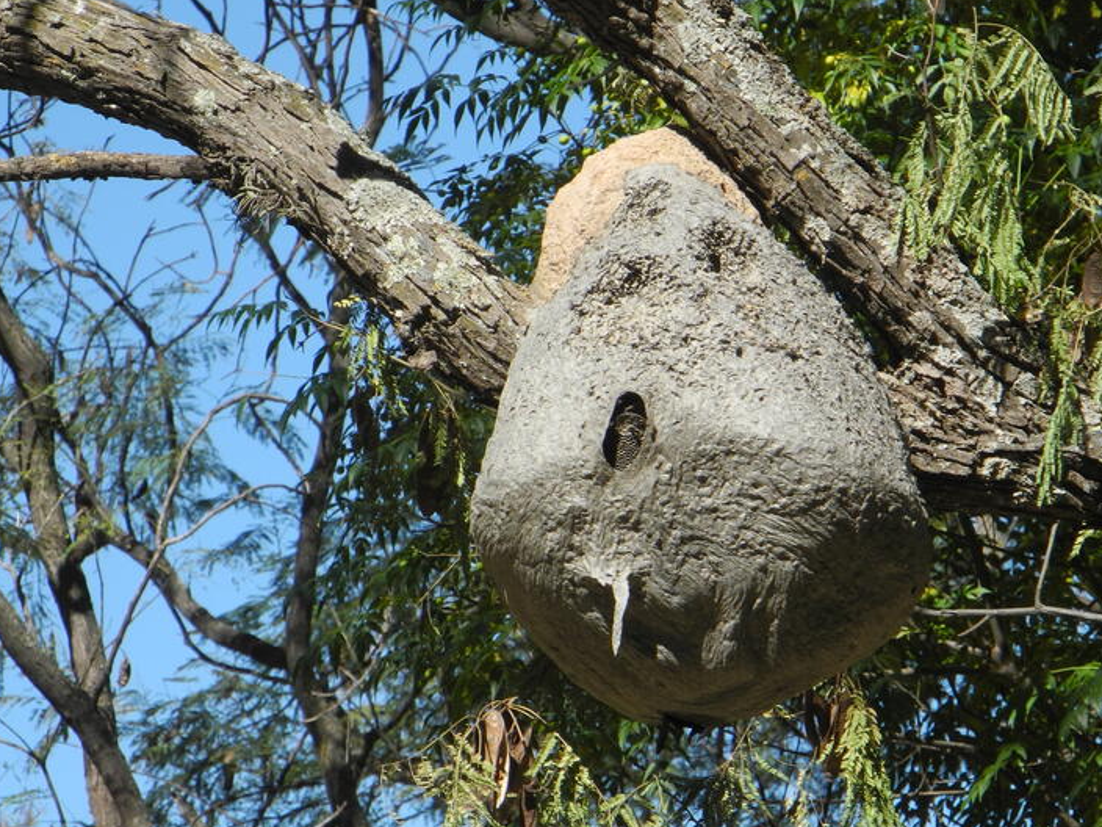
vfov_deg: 5.1
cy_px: 446
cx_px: 709
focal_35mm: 291
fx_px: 9264
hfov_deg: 6.8
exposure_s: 1/320
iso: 100
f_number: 5.6
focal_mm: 42.6
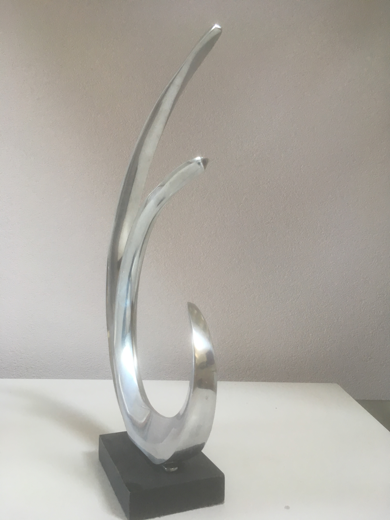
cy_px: 260
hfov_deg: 48.2
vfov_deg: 61.7
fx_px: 436
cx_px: 195
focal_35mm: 29
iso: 80
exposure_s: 1/33
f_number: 2.2
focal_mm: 4.15
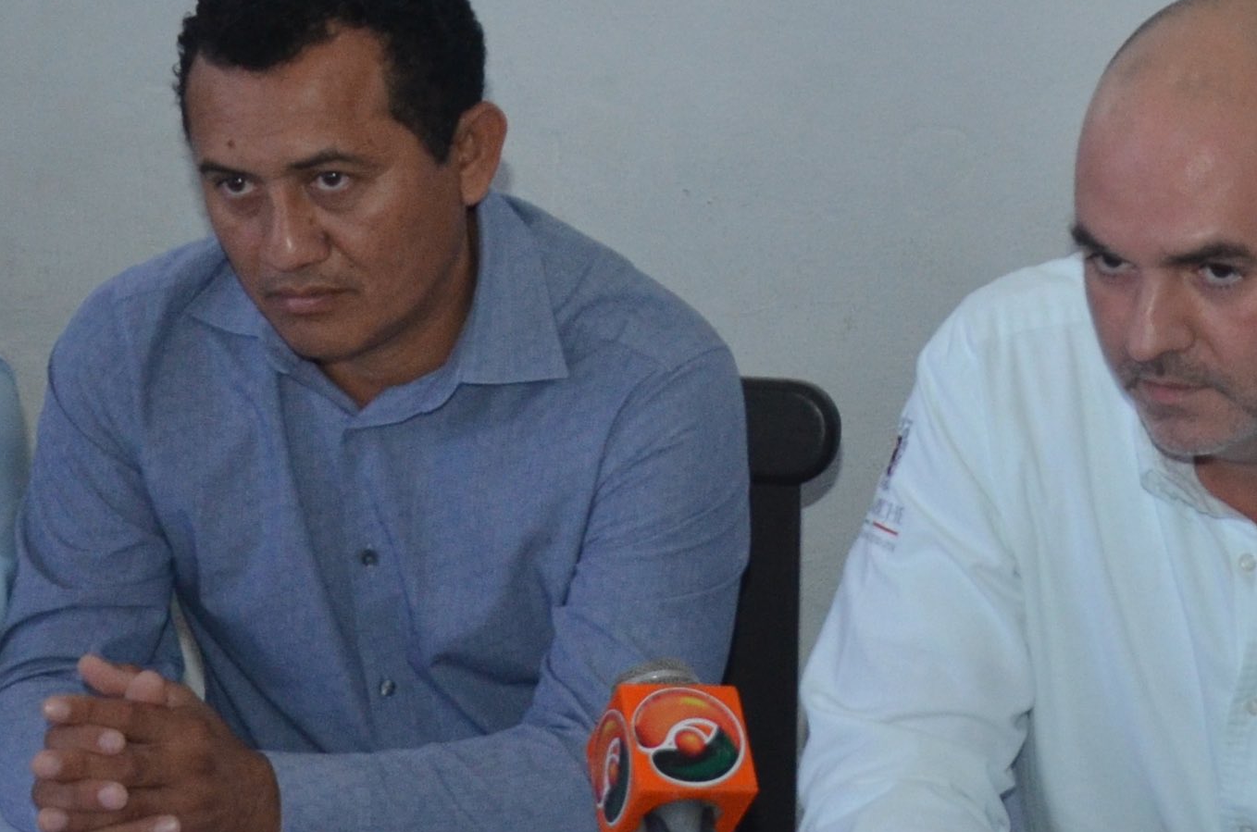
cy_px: 252
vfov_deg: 13.9
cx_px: 991
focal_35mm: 98
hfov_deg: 20.6
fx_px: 3414
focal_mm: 18
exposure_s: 1/60
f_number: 3.5
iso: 800
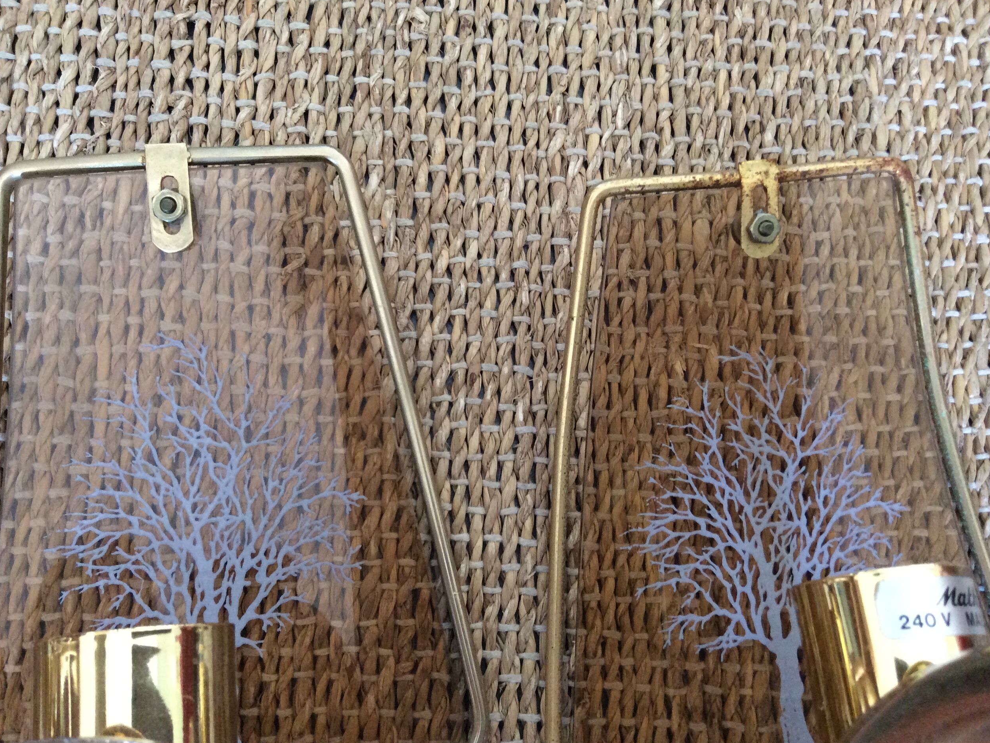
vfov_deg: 42.9
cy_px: 372
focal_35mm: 33
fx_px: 944
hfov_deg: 55.4
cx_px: 494
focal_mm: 3.3
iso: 200
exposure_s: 1/25
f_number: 2.4
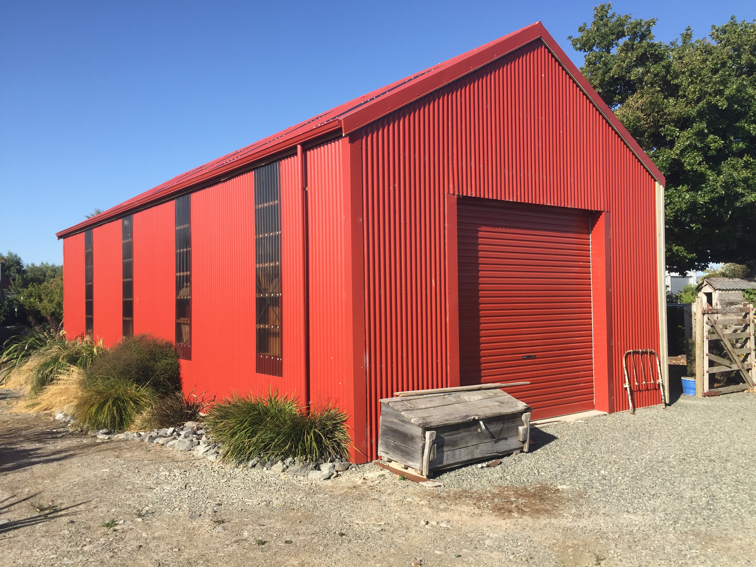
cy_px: 284
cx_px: 378
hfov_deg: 61.7
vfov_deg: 48.2
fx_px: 633
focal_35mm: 29
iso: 32
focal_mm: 4.15
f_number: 2.2
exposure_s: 1/1236
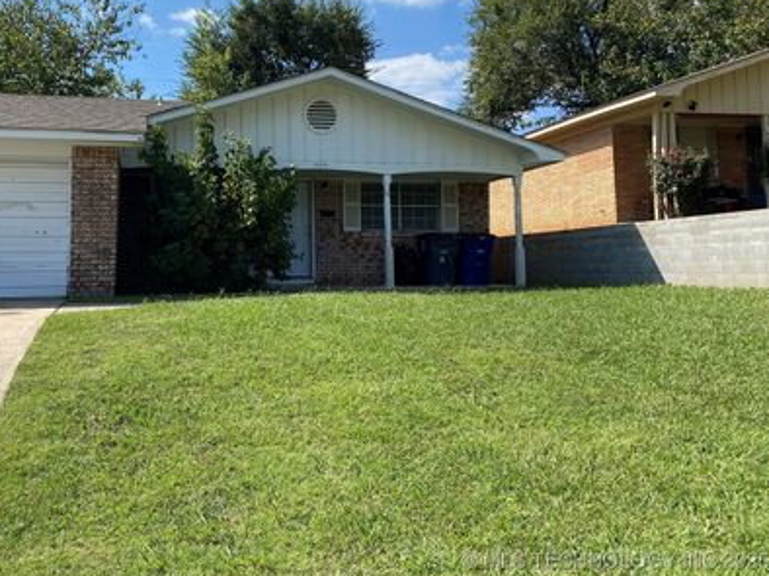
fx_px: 733
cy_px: 216
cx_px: 287
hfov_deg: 54.7
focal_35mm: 33
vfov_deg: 42.6
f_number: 1.8
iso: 32
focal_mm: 4.25
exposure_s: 1/2315
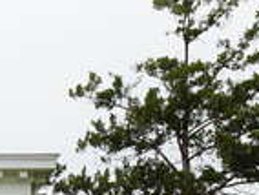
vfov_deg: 6.0
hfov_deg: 7.7
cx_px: -330
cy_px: 354
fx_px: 1821
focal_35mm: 243
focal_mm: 30
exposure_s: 1/80
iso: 100
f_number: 8
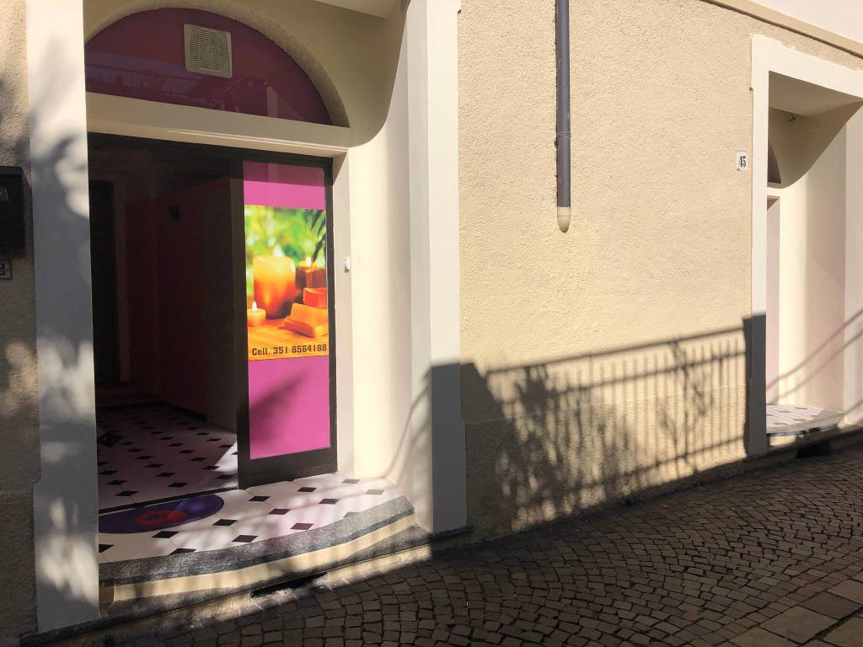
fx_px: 698
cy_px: 324
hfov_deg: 63.4
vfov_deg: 49.7
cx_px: 432
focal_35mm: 28
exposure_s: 1/4808
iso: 25
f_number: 1.8
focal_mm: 3.99
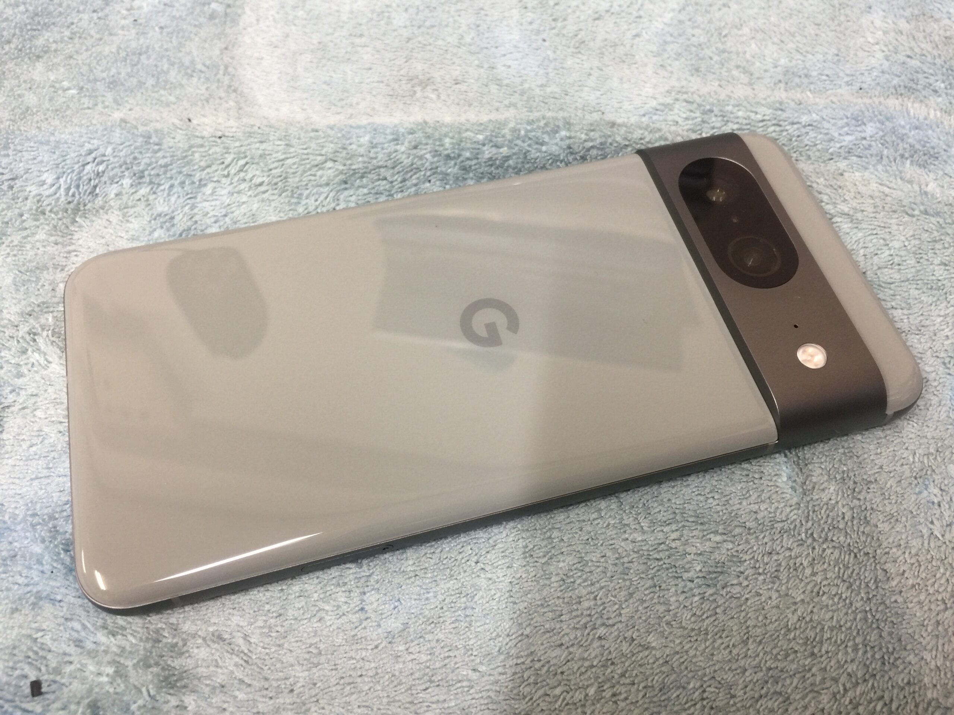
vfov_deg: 48.2
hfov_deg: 61.7
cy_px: 358
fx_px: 799
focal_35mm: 29
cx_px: 477
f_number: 2.2
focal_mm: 4.15
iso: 64
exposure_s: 1/33
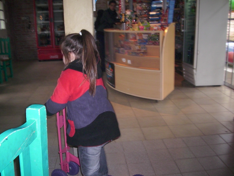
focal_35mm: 32
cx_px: 118
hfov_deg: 56.8
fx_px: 216
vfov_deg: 44.2
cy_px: 87
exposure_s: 1/30
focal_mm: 6.2
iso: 200
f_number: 2.8
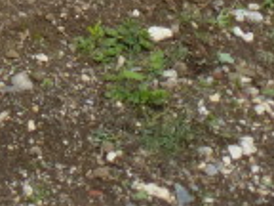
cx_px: -263
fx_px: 1805
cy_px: -320
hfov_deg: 8.3
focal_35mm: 228
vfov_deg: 6.2
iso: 100
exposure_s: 1/640
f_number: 3.9
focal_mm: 7.4
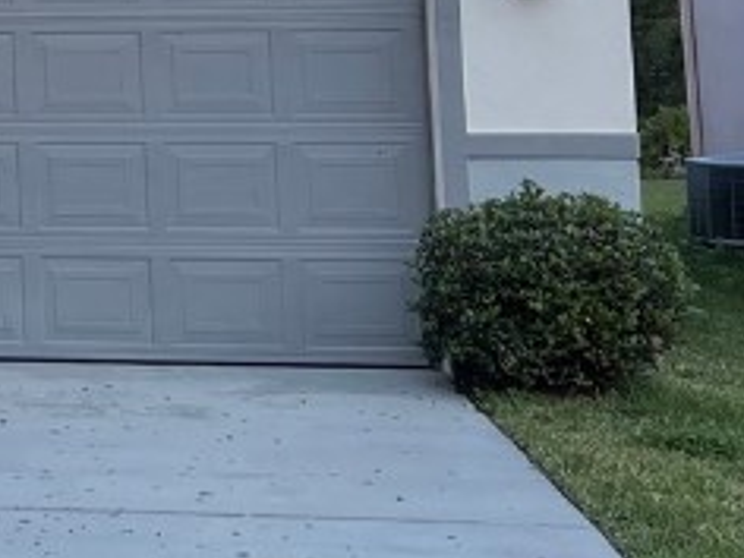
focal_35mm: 113
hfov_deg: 15.6
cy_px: -246
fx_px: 2429
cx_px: -460
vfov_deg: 12.5
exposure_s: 1/561
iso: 32
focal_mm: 5.1
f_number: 1.6
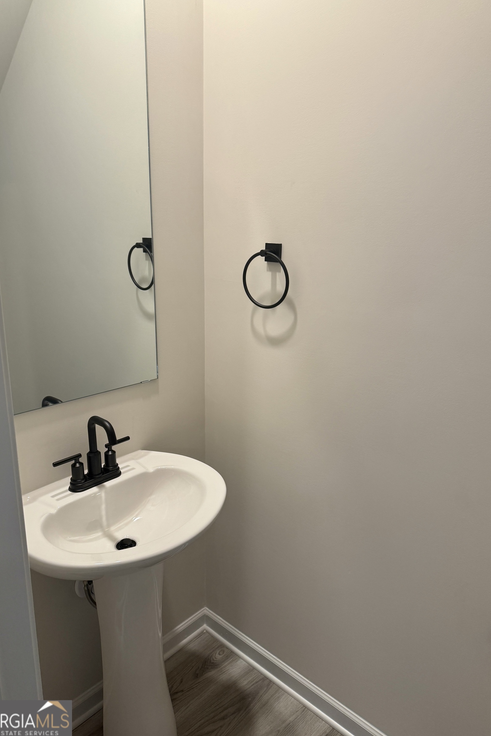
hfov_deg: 51.3
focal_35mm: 25
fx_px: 511
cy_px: 368
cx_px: 238
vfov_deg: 71.5
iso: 160
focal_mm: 6.76
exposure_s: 1/120
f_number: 1.78
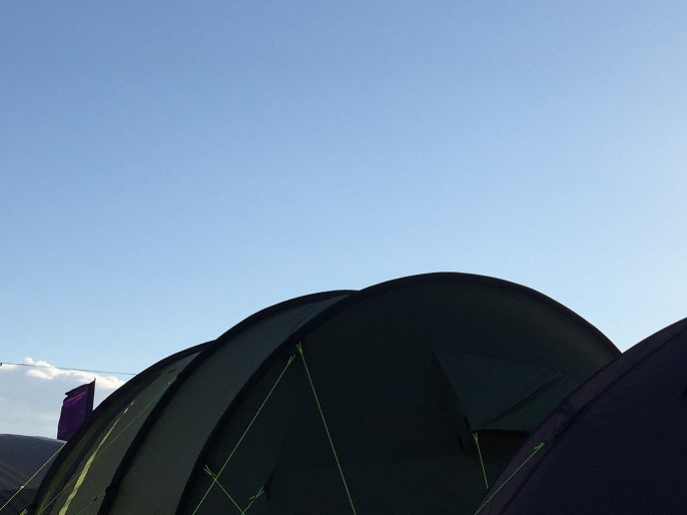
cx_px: 600
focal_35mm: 69
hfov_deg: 27.3
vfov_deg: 21.2
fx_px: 1369
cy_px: 161
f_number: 2.2
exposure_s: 1/3968
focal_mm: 4.15
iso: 32
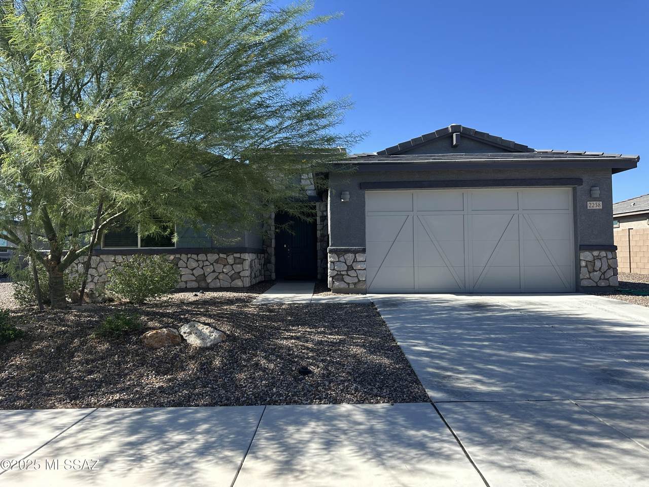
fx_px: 450
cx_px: 324
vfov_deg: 56.8
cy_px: 244
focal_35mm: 24
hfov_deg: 71.6
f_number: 1.78
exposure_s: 1/2028
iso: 80
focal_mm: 6.86
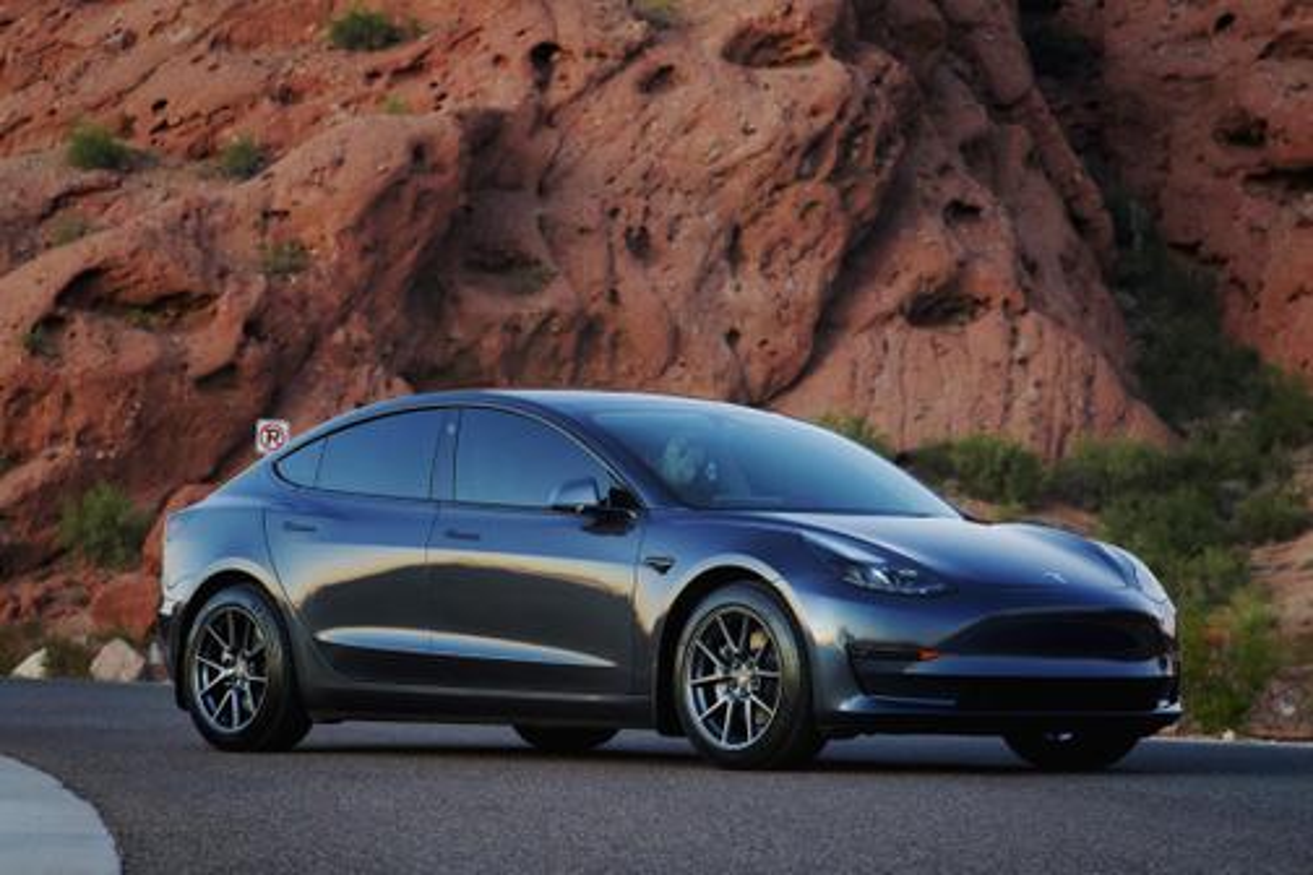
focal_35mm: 127
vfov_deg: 10.8
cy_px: 438
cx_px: 656
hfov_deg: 16.1
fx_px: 4632
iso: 1000
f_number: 6.3
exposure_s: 1/100
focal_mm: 85
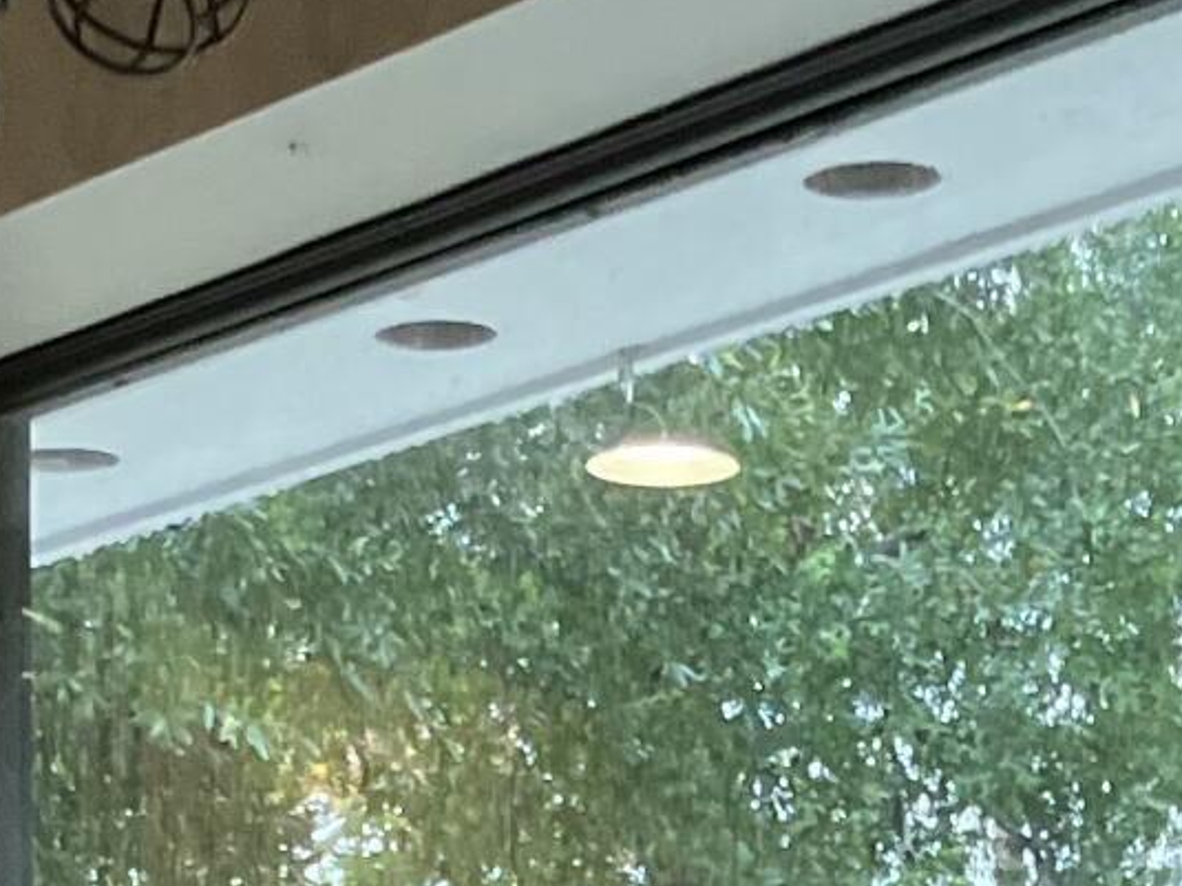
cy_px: 1834
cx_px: 331
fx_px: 5360
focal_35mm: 157
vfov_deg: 8.9
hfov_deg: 12.6
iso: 320
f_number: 1.8
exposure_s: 1/60
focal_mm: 3.99
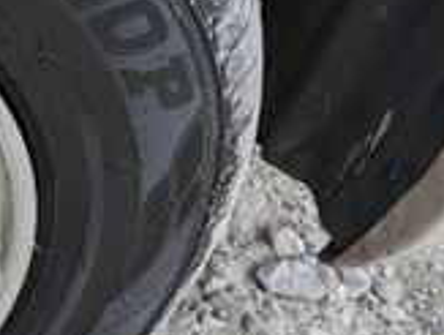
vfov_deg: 9.1
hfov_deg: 10.9
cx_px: -473
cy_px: 27
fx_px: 2095
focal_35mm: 163
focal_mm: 5.43
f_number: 1.89
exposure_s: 1/450
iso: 163
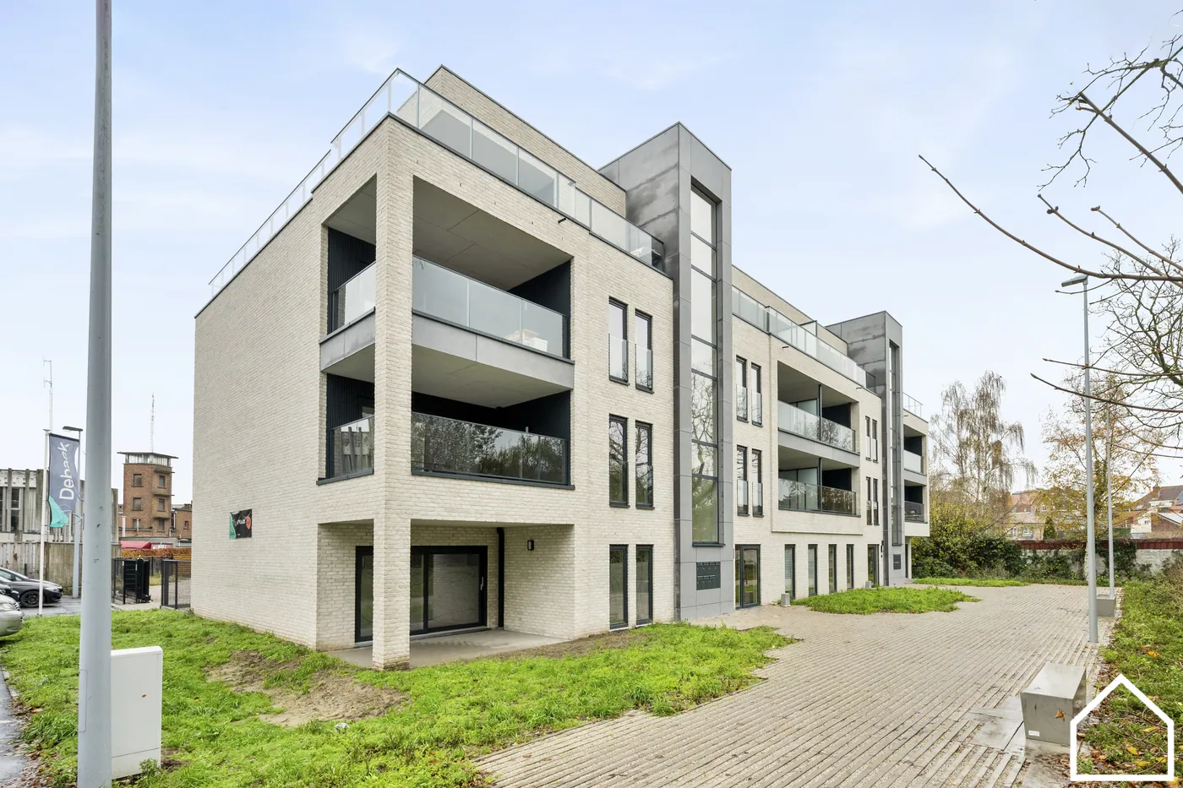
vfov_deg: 81.2
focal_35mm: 14
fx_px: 460
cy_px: 394
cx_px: 592
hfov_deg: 104.3
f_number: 8
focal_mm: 14
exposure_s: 1/50
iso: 500
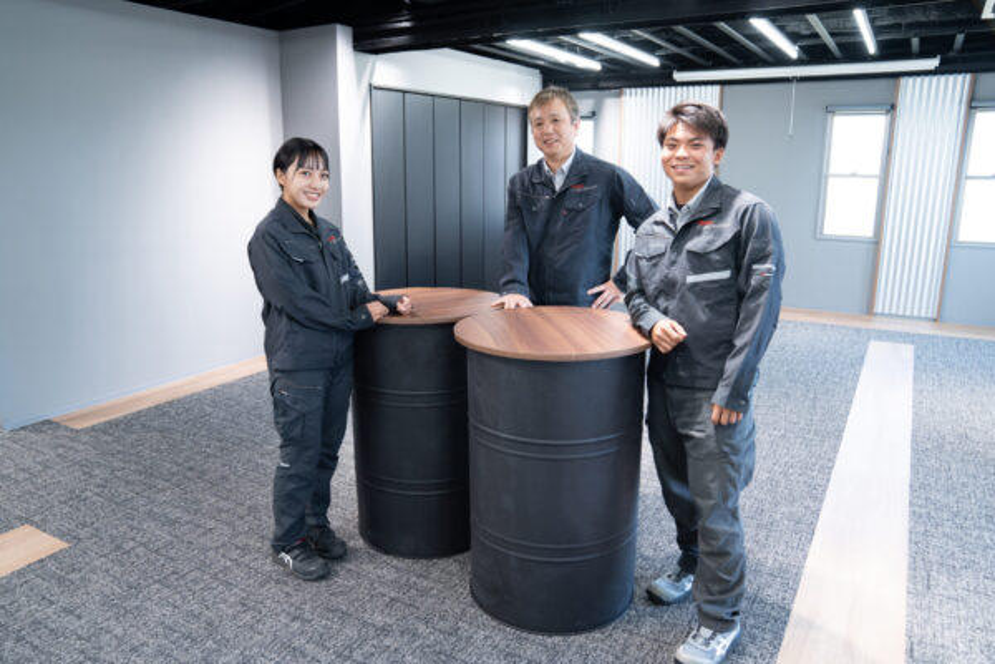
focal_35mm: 26
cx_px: 498
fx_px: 719
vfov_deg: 49.6
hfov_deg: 69.4
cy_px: 332
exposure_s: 1/60
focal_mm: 26
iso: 500
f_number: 3.5
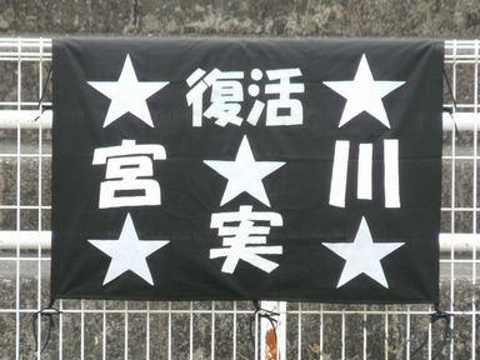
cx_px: 240
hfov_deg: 2.5
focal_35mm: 803
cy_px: 180
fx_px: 11135
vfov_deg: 1.9
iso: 100
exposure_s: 1/60
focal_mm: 82.8
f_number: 4.2
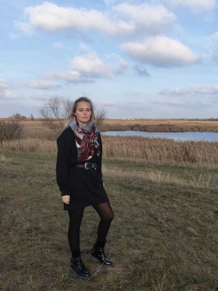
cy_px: 146
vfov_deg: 67.3
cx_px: 109
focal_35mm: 26
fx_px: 218
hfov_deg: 53.1
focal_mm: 4.77
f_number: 1.75
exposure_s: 1/1085
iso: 112
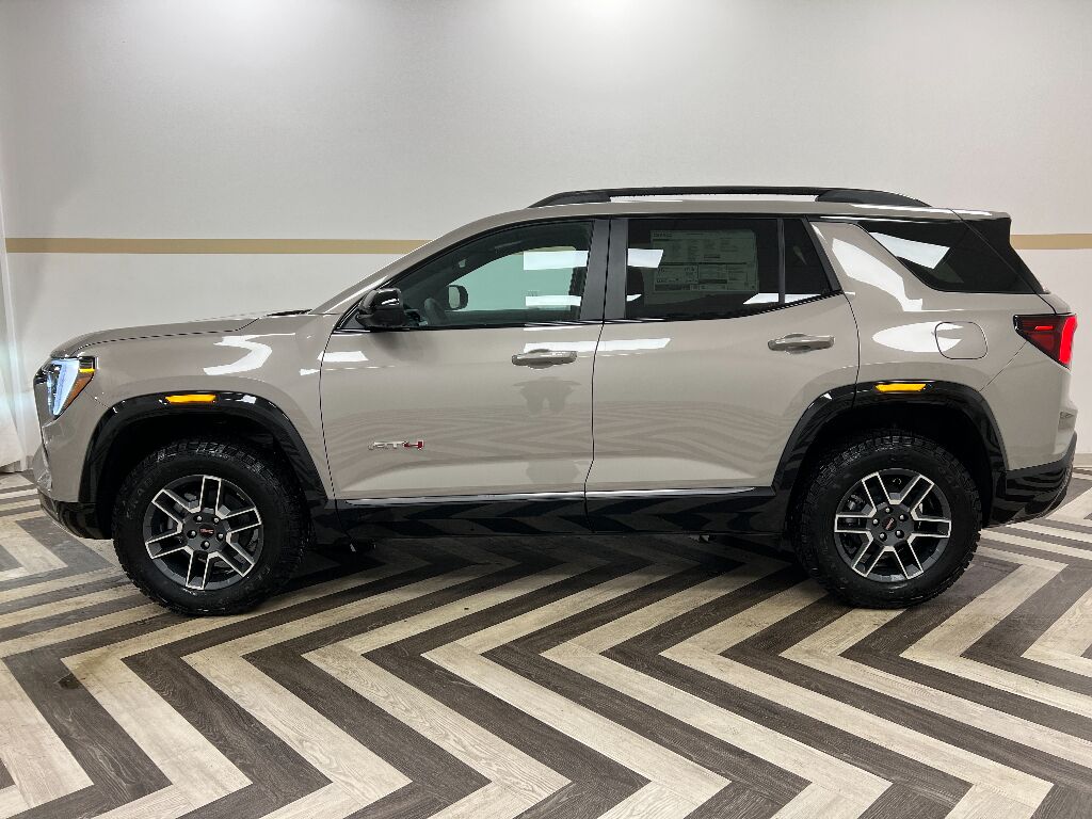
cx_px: 546
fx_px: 820
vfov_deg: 53.1
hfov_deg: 67.3
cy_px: 410
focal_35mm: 26
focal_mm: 5.7
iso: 80
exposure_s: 1/120
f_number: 1.5
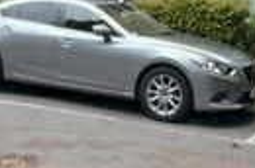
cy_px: -142
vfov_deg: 14.6
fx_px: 572
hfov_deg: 25.1
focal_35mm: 81
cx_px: 120
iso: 800
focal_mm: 10
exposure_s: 1/20
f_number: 22
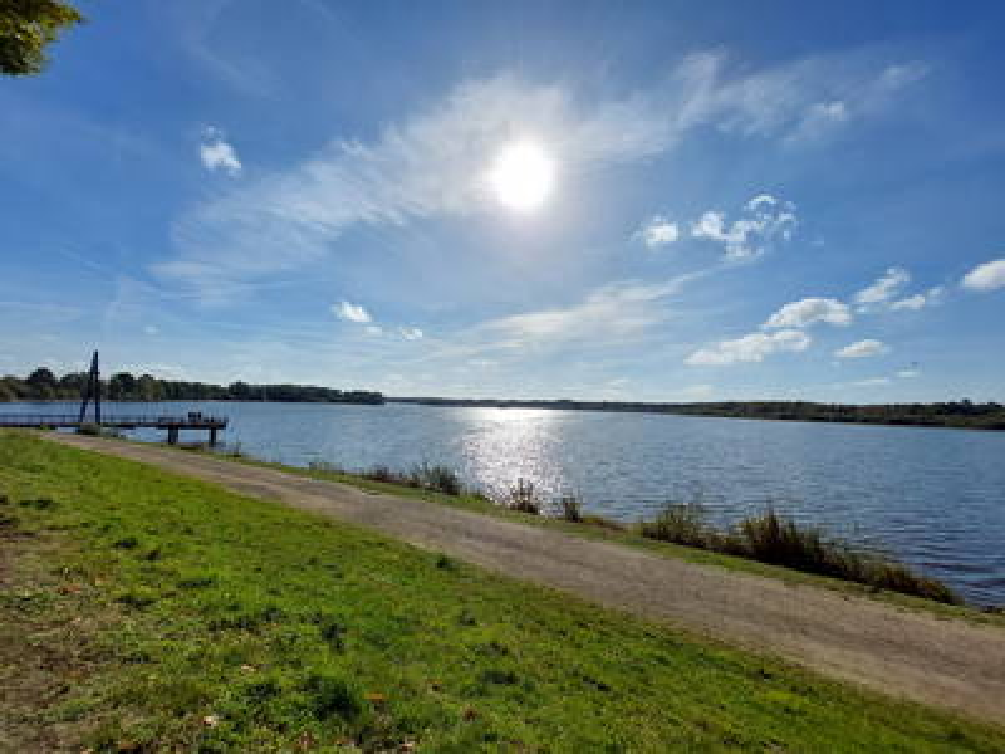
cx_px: 502
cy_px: 377
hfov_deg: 106.2
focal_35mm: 13
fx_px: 377
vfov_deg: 89.9
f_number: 2.2
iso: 64
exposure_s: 1/4092
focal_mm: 1.74
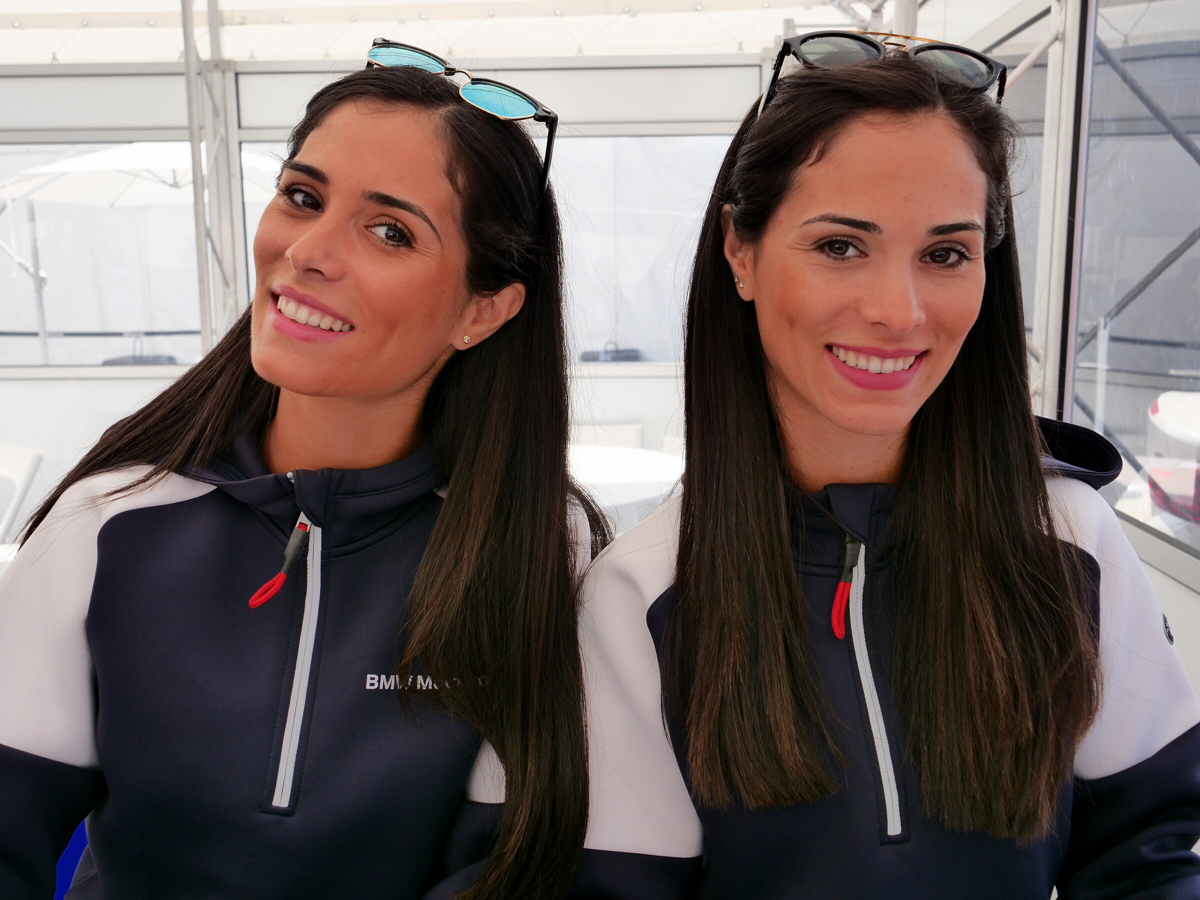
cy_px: 450
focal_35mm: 34
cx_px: 600
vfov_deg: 41.8
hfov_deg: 54.0
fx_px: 1179
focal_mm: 17
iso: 800
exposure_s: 1/250
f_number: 5
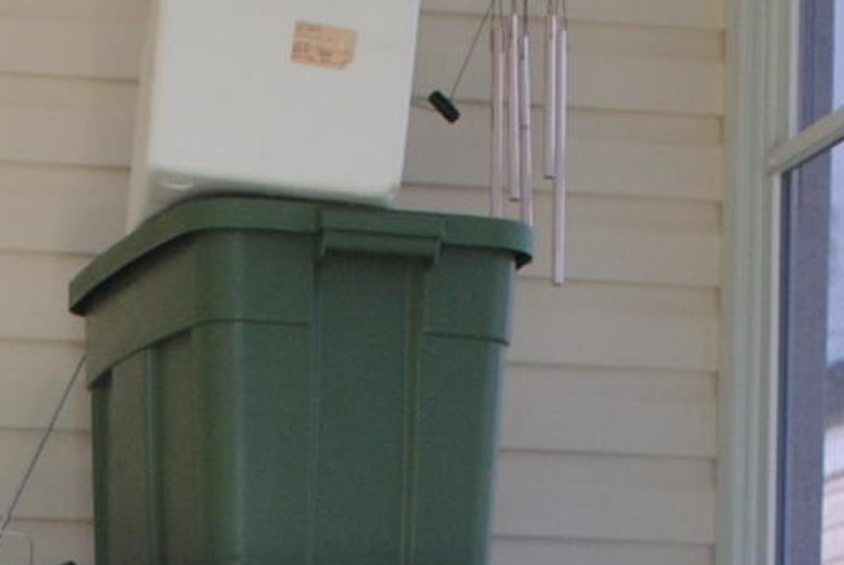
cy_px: 1180
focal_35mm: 173
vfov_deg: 7.6
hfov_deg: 11.7
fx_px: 4060
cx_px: 13
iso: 200
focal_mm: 20
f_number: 5
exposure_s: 1/80
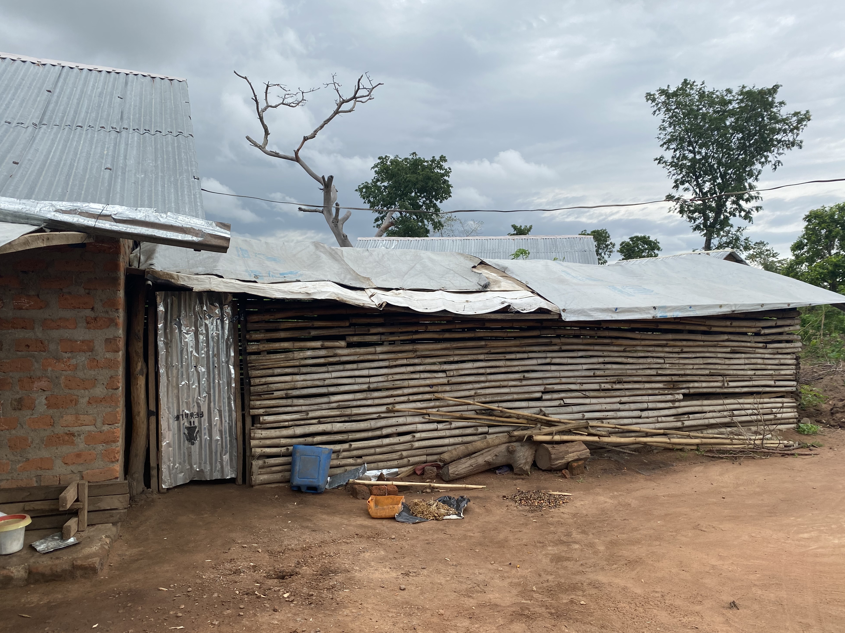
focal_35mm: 27
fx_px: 659
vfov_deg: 51.3
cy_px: 327
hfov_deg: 65.3
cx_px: 430
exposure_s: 1/1287
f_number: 1.8
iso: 32
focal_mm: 4.25
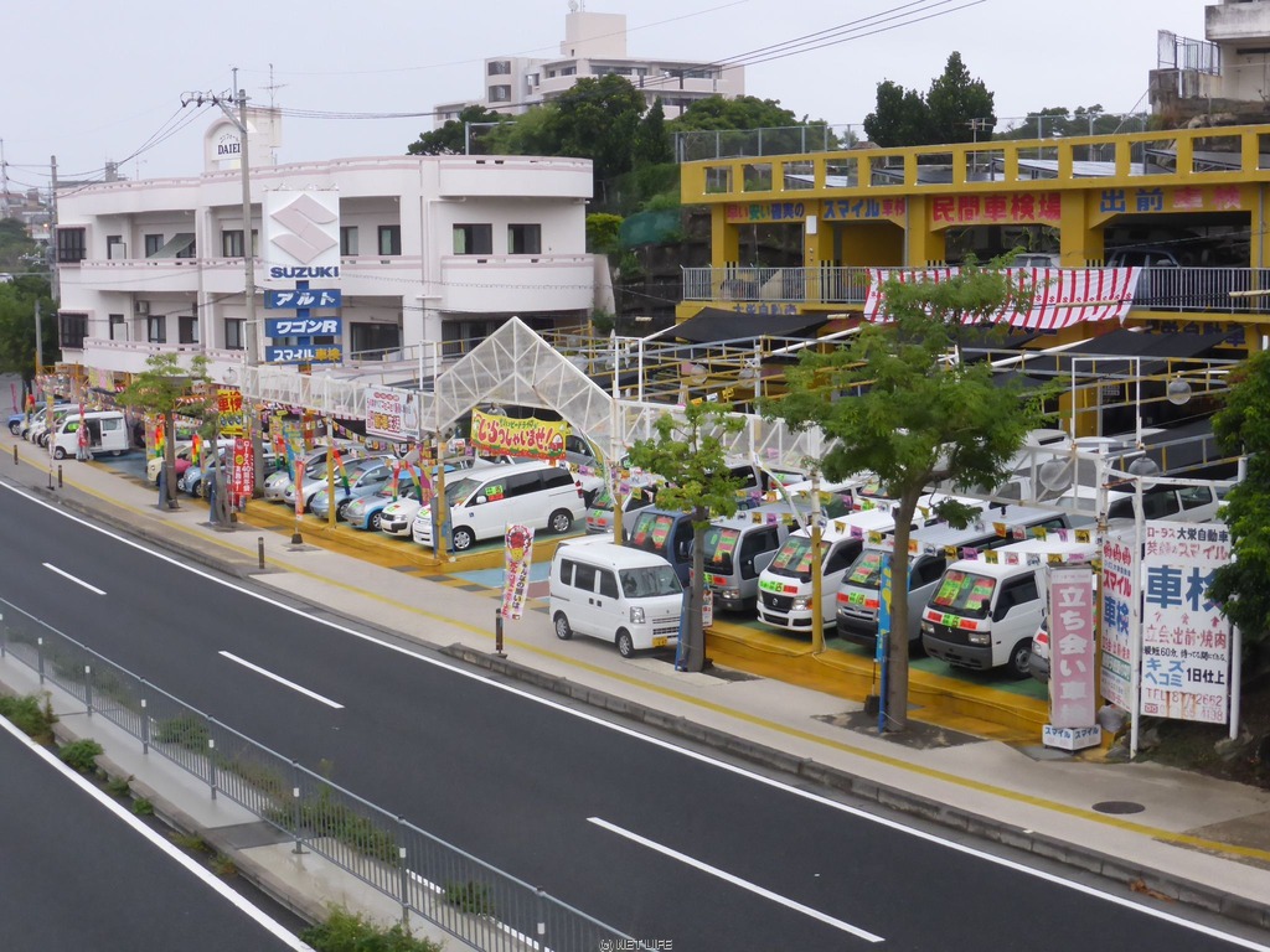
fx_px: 1981
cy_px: 476
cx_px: 635
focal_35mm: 54
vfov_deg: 27.0
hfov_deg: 35.5
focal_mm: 9.7
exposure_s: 1/60
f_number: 4.6
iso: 250
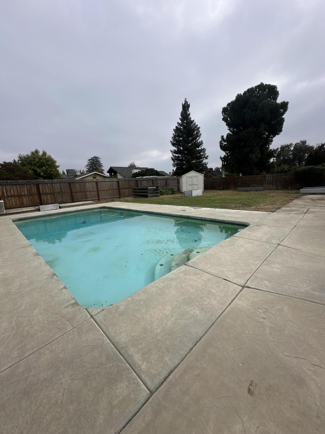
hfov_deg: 85.7
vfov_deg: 102.1
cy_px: 217
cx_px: 162
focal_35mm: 14
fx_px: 175
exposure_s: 1/1511
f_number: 2.2
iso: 50
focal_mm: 2.22
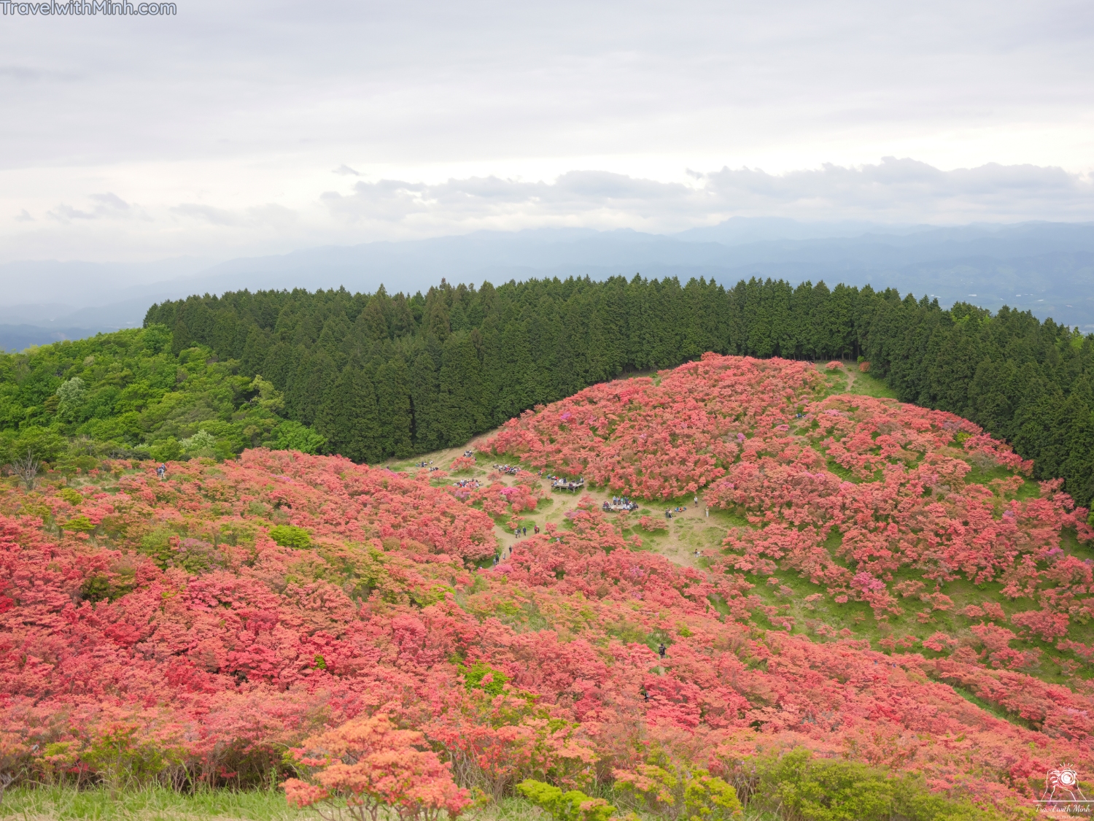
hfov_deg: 51.4
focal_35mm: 36
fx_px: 1138
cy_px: 410
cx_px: 547
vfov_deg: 39.7
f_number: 2.8
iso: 200
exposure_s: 1/800
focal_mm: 45
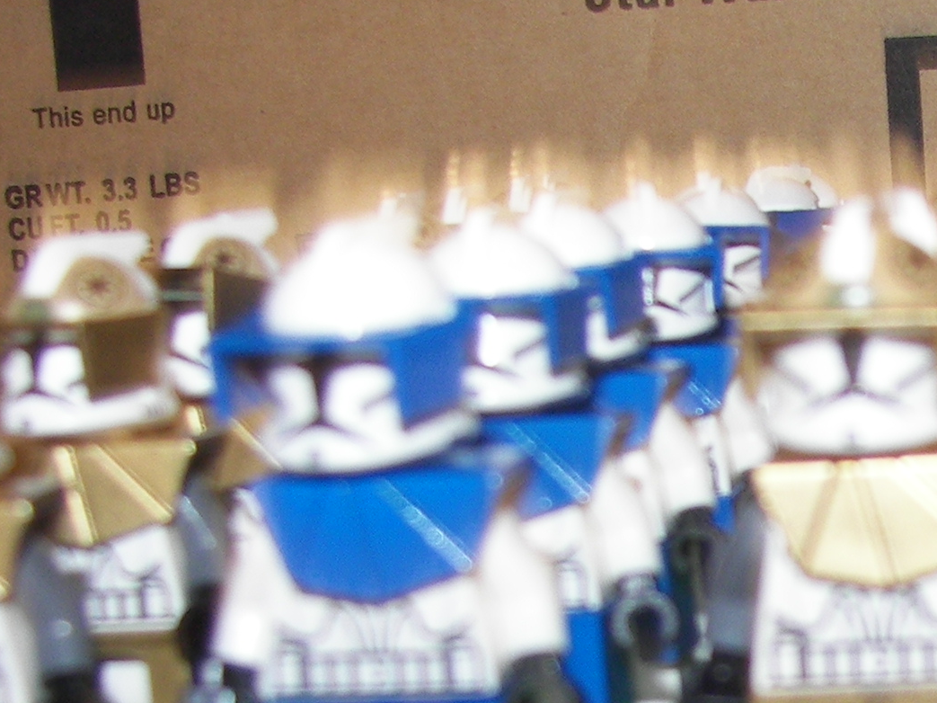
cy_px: 598
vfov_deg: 13.9
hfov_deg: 18.0
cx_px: 996
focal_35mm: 106
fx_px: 2869
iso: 64
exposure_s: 1/30
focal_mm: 6
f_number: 2.8
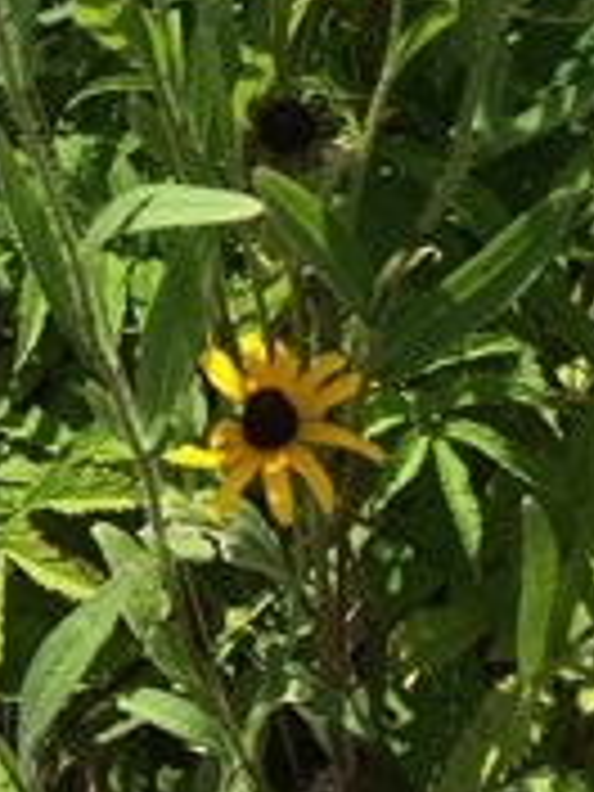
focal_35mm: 74
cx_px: 155
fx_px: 1693
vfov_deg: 24.2
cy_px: -130
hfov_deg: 19.8
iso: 32
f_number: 2.2
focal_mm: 4.15
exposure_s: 1/1953
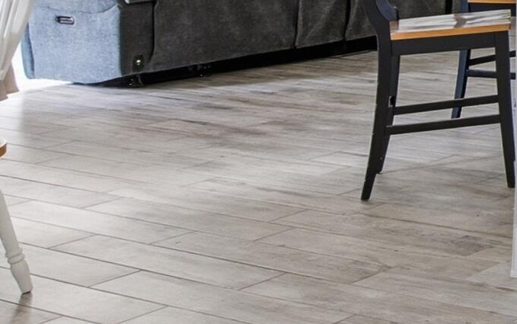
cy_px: -137
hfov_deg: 18.5
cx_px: 983
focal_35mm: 81
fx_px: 1142
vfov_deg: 15.1
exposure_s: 1/400
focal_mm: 18
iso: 800
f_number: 8
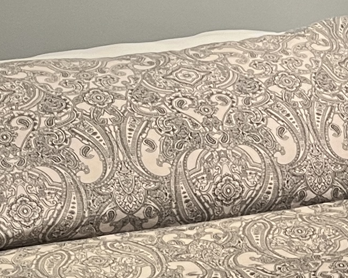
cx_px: 470
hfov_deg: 11.8
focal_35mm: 158
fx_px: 1627
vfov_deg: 9.8
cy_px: 79
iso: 200
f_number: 1.6
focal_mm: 5.1
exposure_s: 1/60
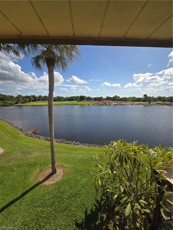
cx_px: 86
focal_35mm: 13
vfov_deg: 106.2
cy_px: 115
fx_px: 87
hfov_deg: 89.9
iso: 64
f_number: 2.2
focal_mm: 2.2
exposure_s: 1/2000
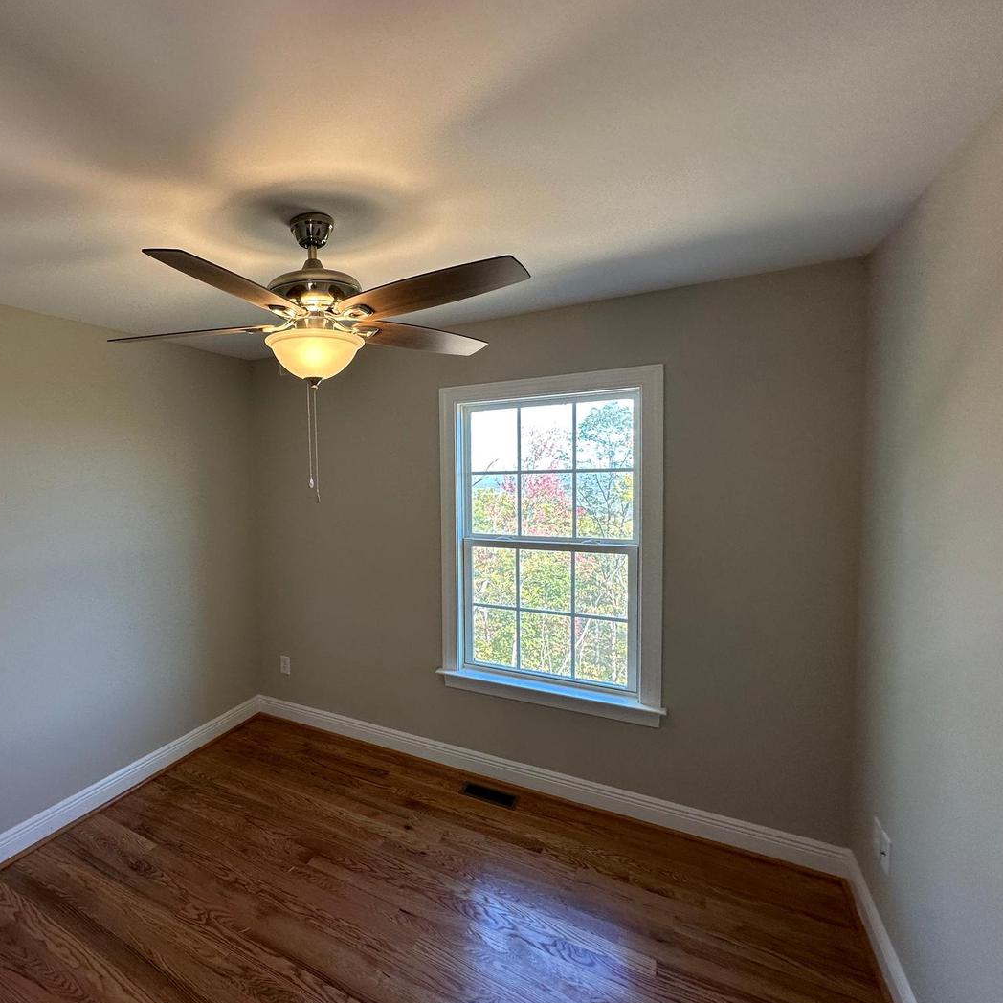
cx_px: 322
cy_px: 501
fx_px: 557
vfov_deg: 84.0
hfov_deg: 80.7
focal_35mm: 17
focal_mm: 2.22
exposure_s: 1/120
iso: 100
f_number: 2.2
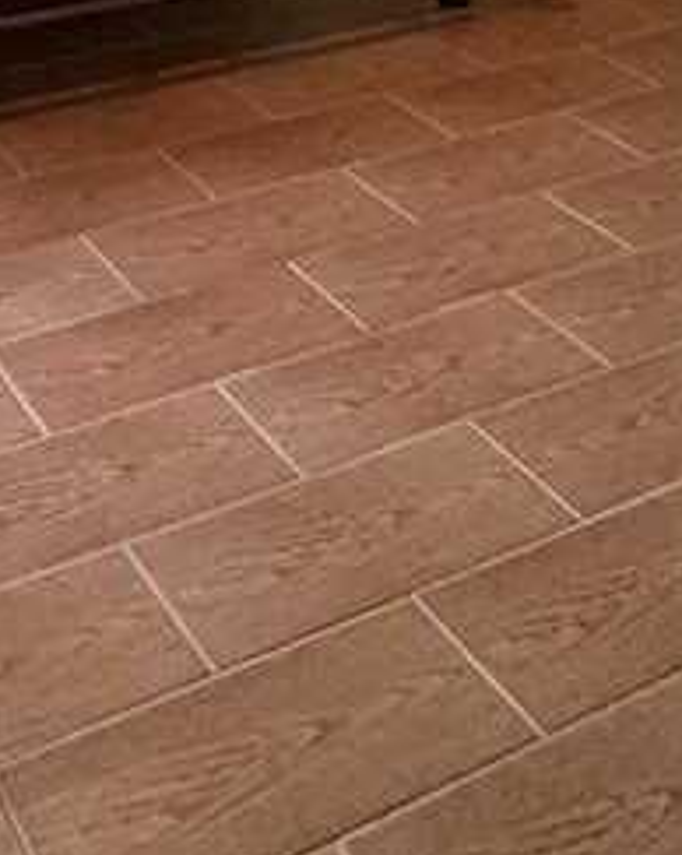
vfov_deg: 24.2
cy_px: -531
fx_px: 1364
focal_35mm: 54
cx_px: -151
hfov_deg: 25.1
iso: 640
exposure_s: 1/50
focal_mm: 2.22
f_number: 2.2
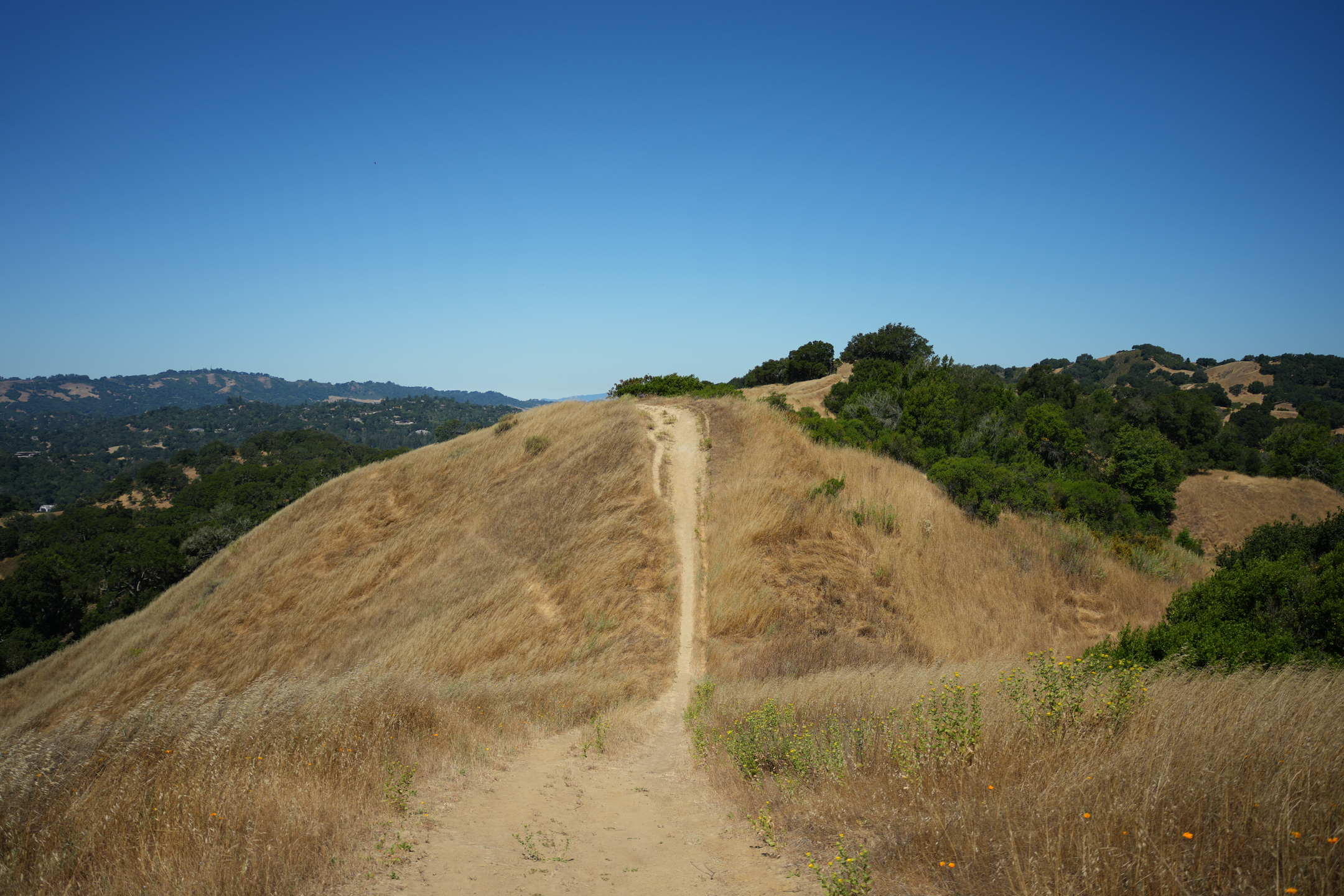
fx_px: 1045
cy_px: 448
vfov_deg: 46.4
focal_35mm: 28
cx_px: 672
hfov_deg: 65.5
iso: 160
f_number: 4
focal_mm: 28
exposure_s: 1/2500
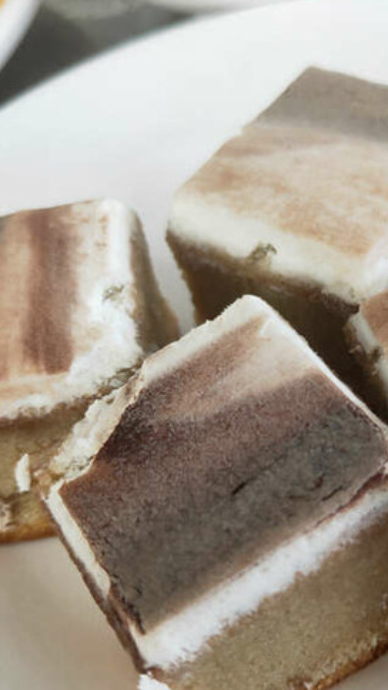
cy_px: 388
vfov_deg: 46.3
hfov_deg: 26.6
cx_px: 307
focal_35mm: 44
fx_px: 805
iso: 104
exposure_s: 1/60
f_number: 1.7
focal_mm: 3.97
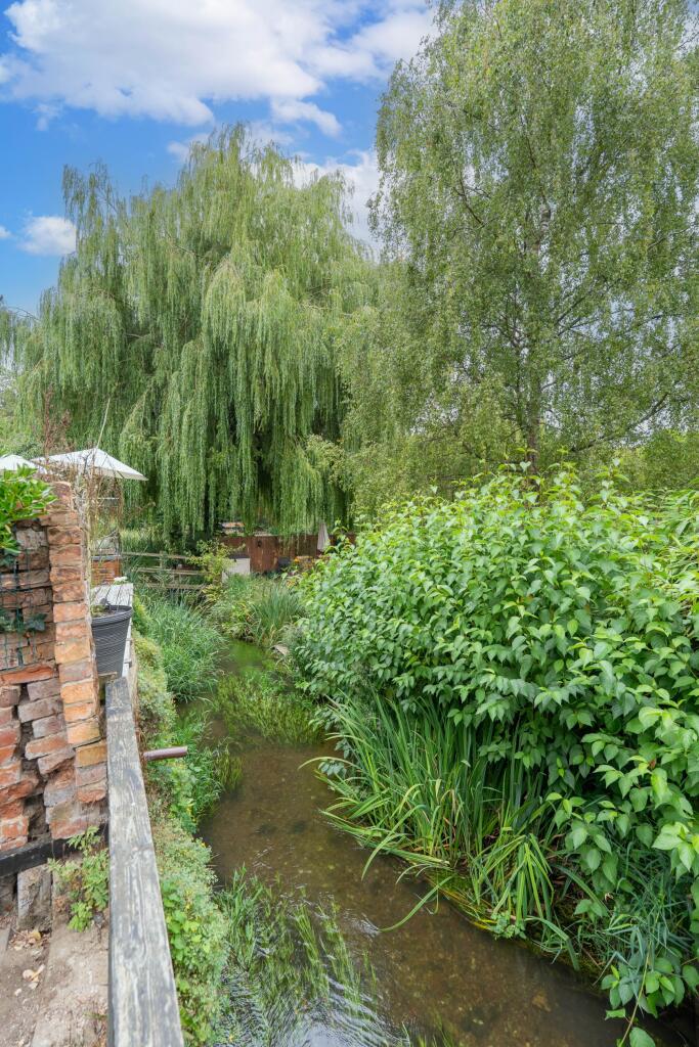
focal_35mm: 16
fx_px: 480
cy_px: 524
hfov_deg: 72.1
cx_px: 350
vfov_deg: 95.0
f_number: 5
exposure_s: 1/60
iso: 320
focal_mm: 16.5
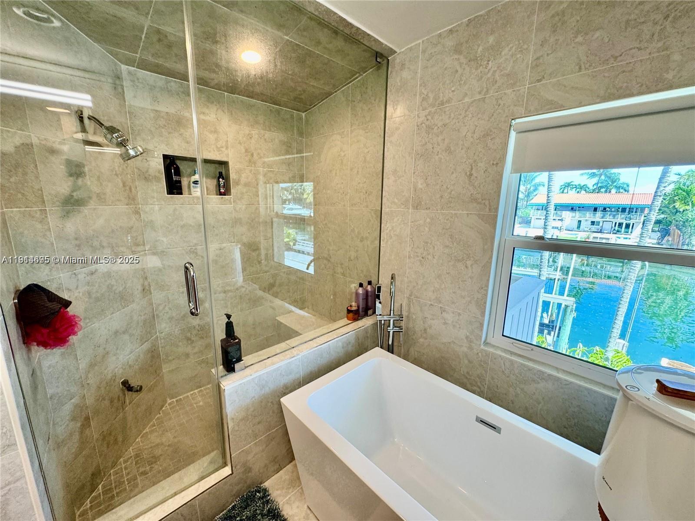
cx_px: 348
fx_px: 281
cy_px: 260
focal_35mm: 14
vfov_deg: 85.7
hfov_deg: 102.1
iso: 160
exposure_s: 1/120
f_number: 2.2
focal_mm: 2.22
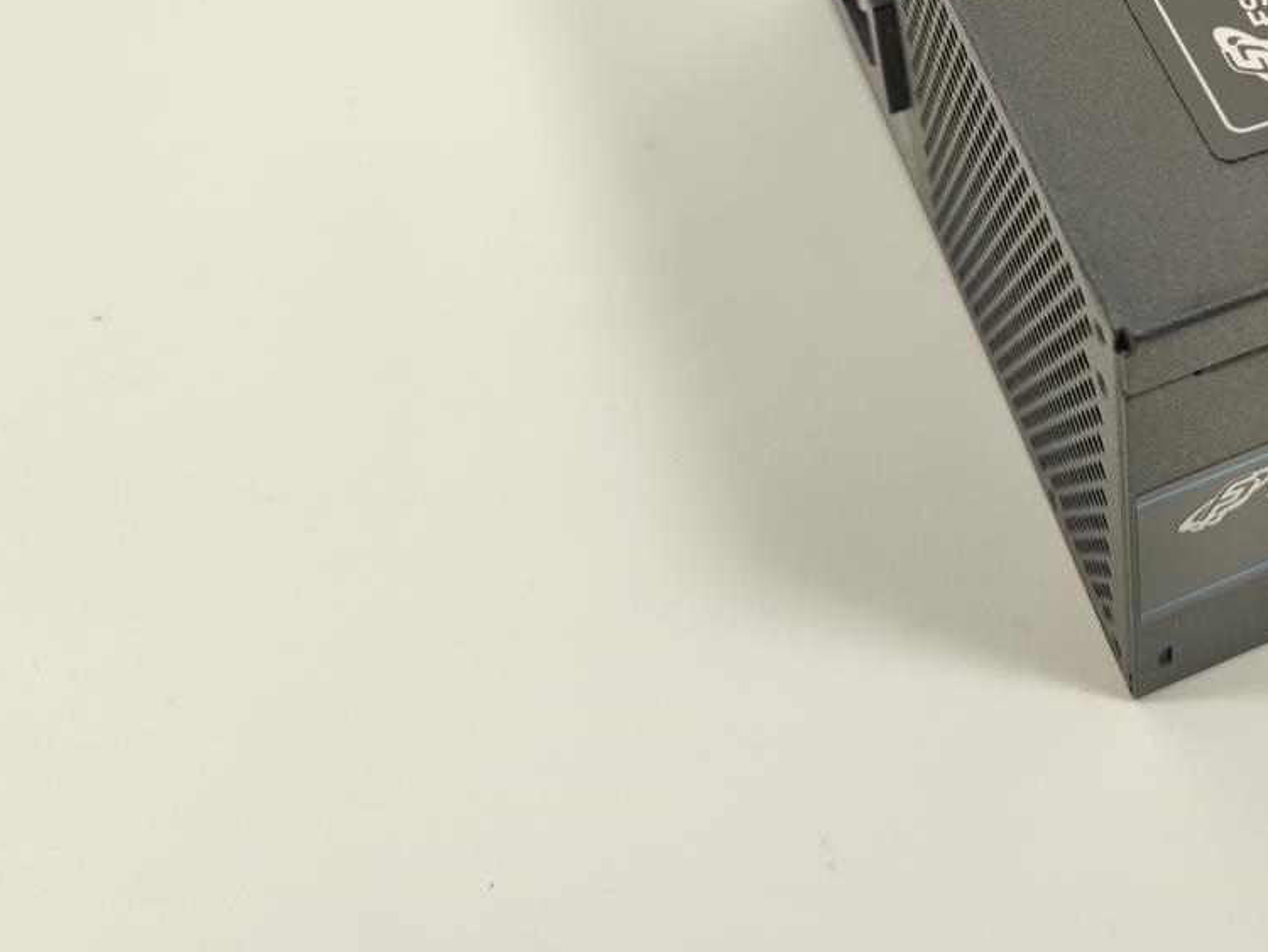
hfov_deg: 35.0
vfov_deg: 28.0
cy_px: 90
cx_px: 1234
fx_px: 1832
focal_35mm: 50
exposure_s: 1/100
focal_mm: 6.78
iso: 69
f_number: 1.85
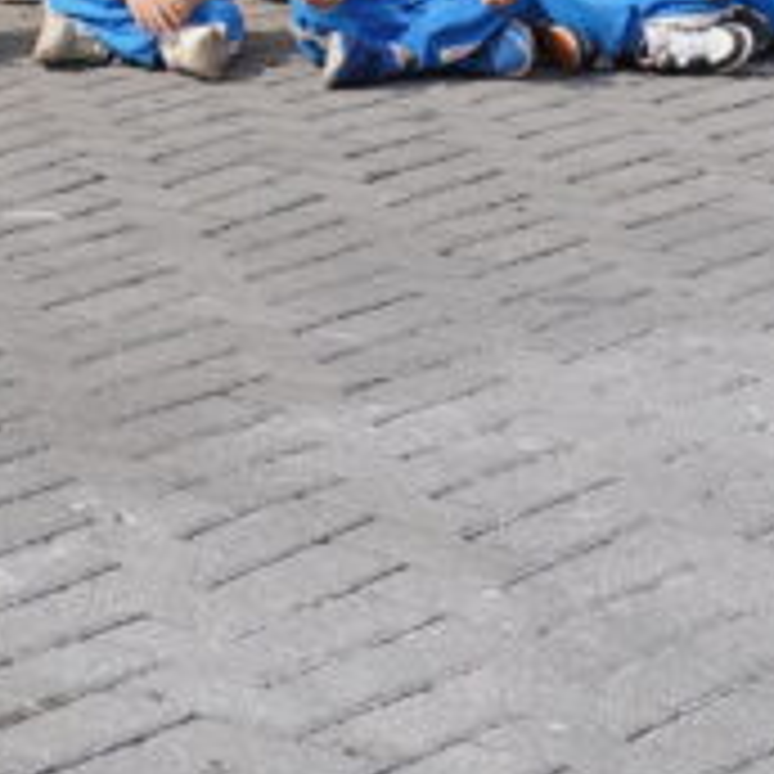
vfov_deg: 10.0
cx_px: -598
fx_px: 4225
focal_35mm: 167
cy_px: -511
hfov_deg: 9.9
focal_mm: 33
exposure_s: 1/320
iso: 100
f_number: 5.6
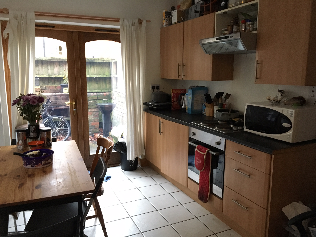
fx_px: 265
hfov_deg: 61.7
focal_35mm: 29
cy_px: 118
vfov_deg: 48.2
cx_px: 158
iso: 200
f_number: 2.2
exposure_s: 1/17
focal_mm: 4.15
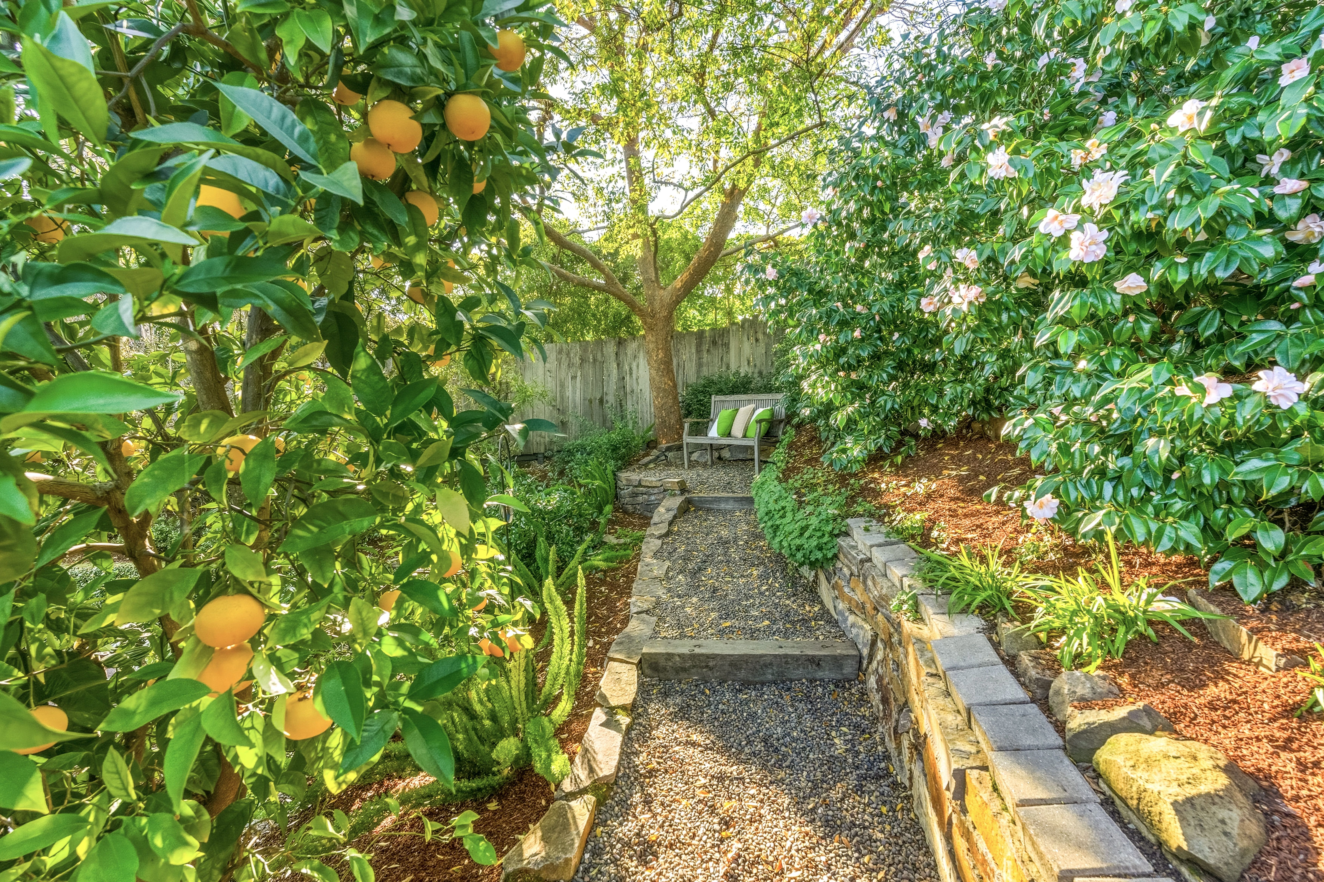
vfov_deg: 73.7
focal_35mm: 16
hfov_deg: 96.7
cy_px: 441
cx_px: 662
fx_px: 588
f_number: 8
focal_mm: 16
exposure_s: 1/500
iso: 400
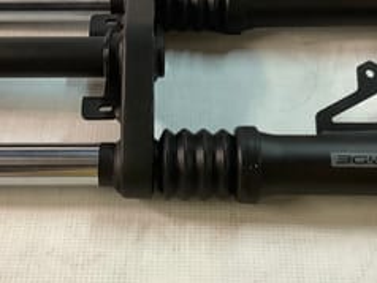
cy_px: 67
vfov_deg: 22.4
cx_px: 155
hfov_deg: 29.7
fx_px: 709
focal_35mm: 65
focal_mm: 3.3
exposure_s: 1/50
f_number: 2.4
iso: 160
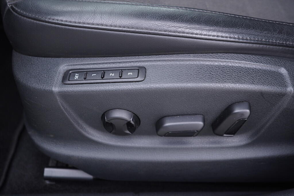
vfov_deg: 36.9
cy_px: 98
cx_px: 147
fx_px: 294
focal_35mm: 36
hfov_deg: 53.1
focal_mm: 24
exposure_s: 1/40
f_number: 2.8
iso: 250
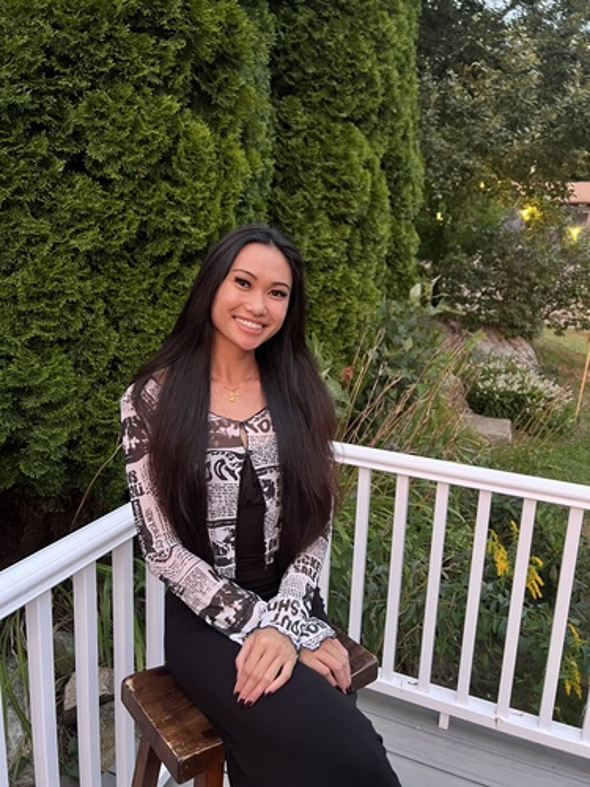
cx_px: 295
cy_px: 394
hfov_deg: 53.1
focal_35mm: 26
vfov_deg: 67.3
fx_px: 591
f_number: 1.5
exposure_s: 1/40
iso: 500
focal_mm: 5.7
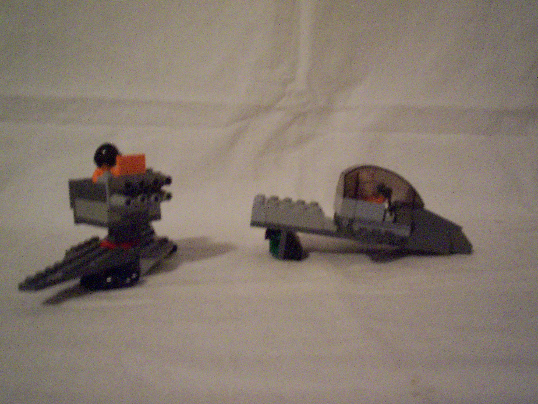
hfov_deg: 51.4
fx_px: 560
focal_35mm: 36
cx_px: 269
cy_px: 202
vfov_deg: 39.7
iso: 376
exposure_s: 1/8
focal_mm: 5.9
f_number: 4.5
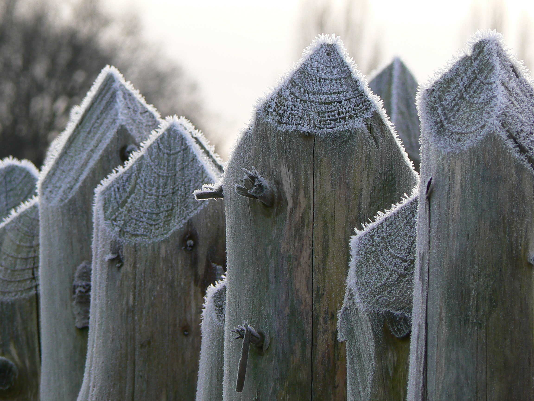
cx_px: 267
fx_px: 4458
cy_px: 200
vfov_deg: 5.1
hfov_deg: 6.9
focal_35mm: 289
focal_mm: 39.5
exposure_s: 1/160
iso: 80
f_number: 5.6
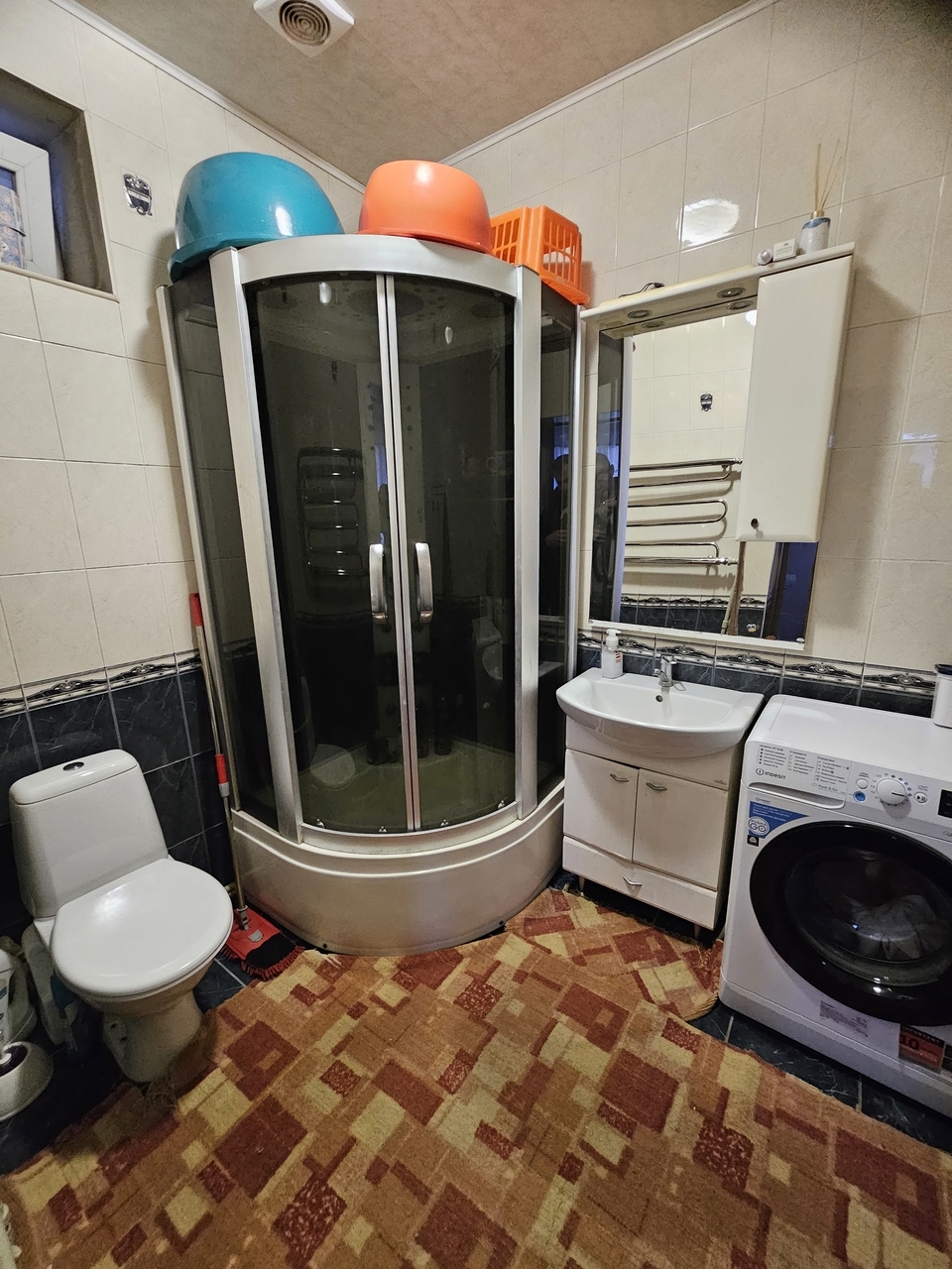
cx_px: 476
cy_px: 634
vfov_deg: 106.2
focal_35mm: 13
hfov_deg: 89.9
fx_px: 477
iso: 1250
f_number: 2.2
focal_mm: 2.2
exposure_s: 1/25
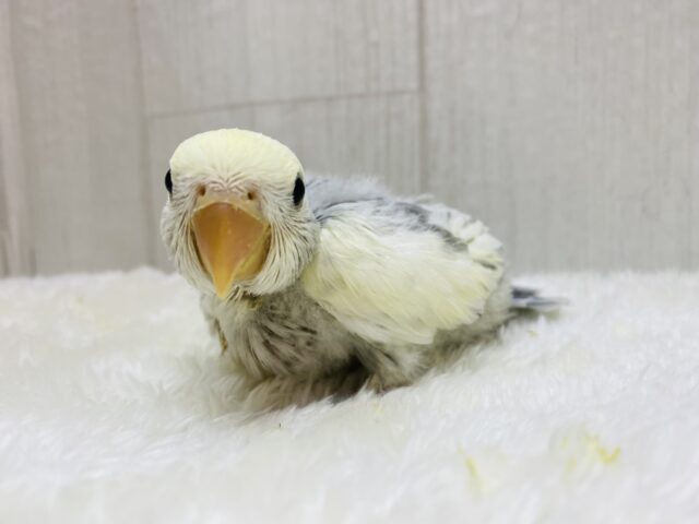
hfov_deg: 69.4
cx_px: 350
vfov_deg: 54.9
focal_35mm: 25
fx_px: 505
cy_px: 262
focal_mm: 4.25
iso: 50
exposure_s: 1/100
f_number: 1.8
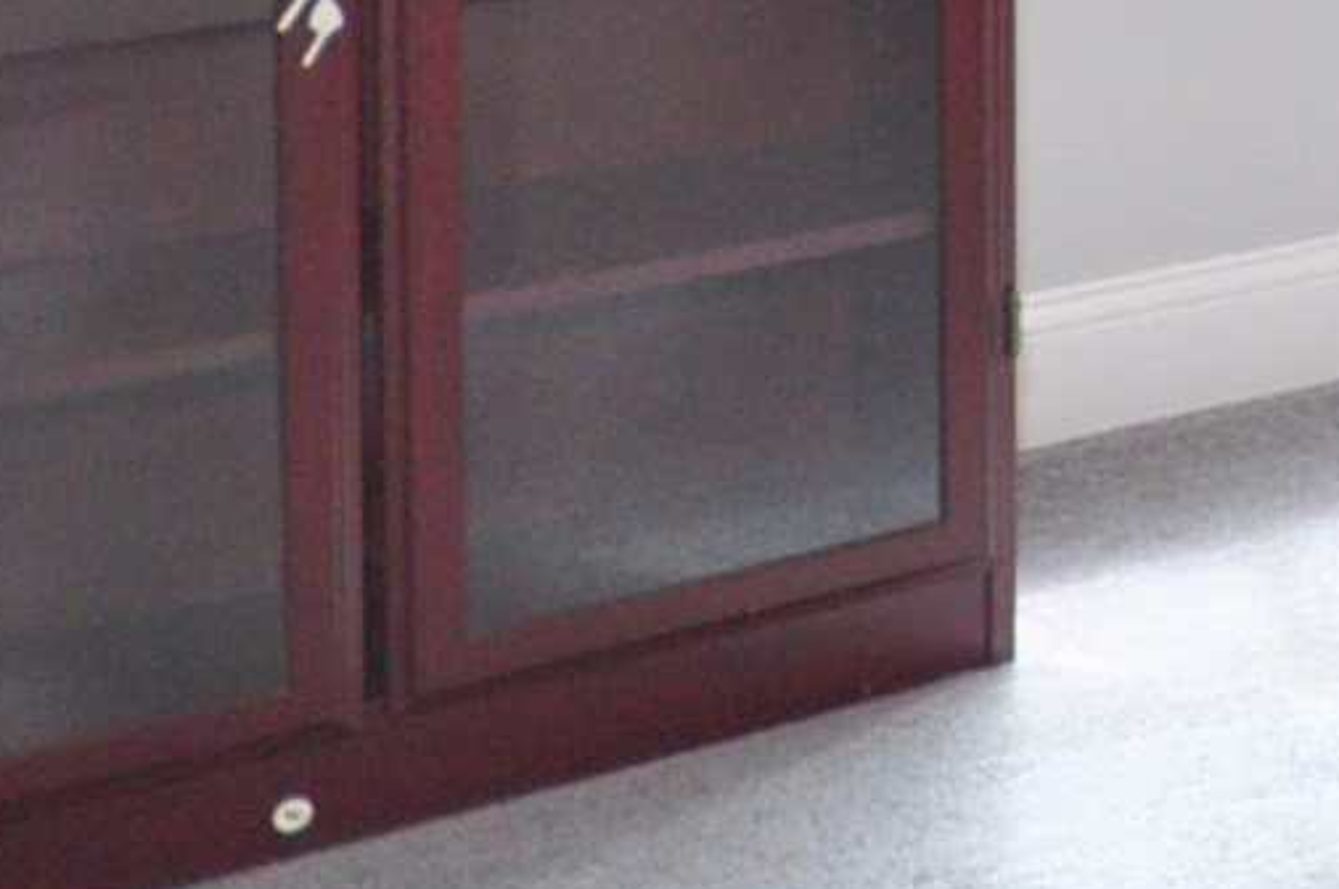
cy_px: -632
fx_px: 3195
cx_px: 3099
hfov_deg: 15.3
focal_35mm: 86
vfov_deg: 14.3
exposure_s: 1/100
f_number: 4
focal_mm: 10
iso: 640
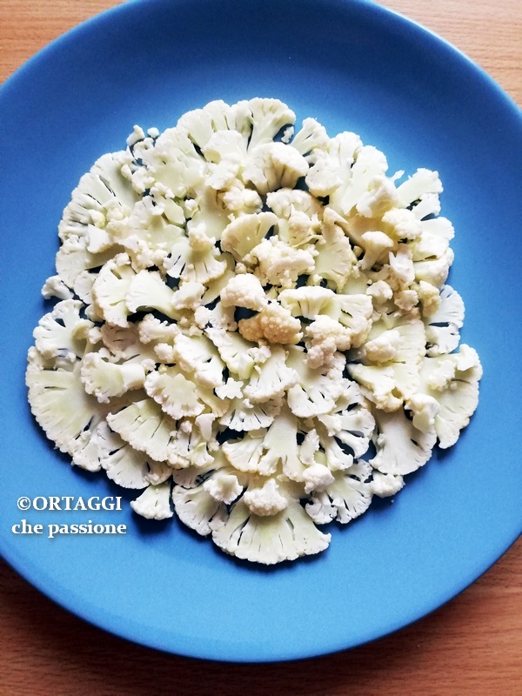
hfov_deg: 53.1
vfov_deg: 67.3
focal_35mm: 26
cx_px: 261
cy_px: 348
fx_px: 523
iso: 250
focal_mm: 3.81
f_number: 2.2
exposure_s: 1/33.3
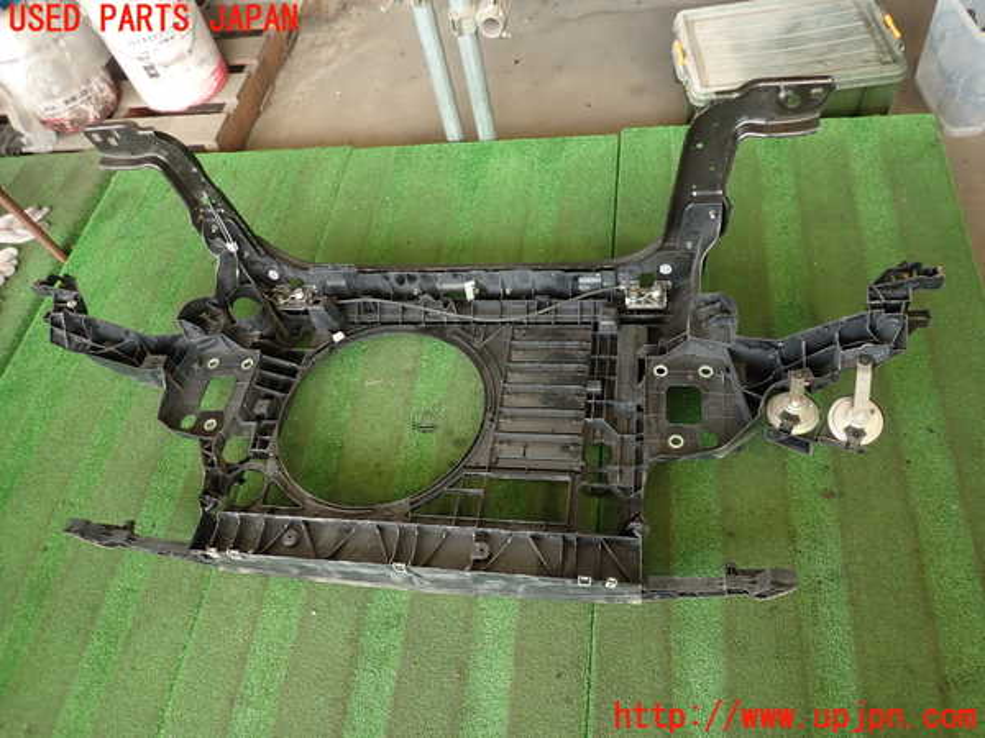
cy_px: 369
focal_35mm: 25
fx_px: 711
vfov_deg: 54.9
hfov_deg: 69.4
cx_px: 492
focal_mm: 4.5
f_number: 2
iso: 160
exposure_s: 1/60
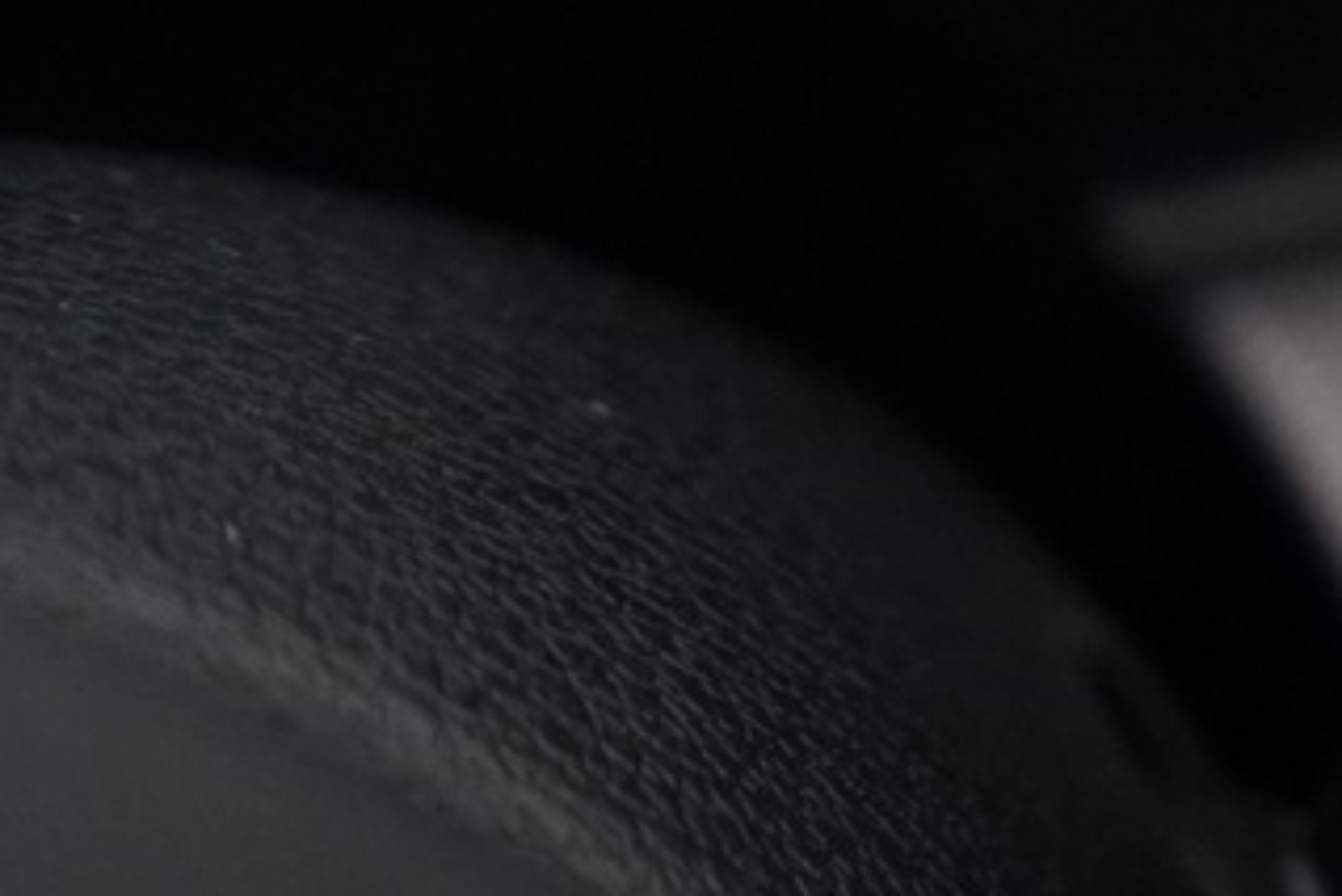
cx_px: 2827
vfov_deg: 9.5
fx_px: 5296
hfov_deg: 12.4
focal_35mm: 142
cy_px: -227
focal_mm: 28
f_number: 3.5
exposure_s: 1/60
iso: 4000
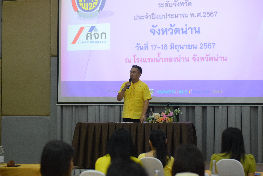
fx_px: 548
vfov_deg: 18.2
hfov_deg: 27.0
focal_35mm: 75
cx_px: 132
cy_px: 88
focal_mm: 50
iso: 3200
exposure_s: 1/320
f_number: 2.5
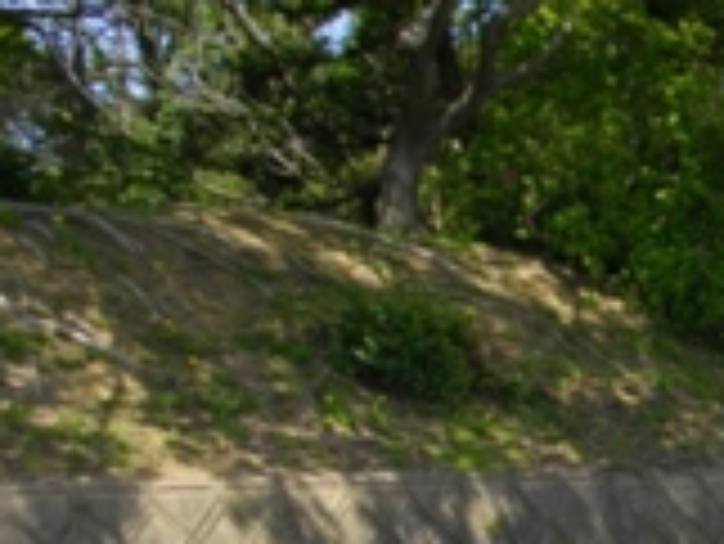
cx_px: 899
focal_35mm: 89
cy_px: 486
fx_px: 1863
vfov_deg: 16.4
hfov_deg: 20.4
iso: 100
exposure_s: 1/800
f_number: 2.9
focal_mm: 5.7
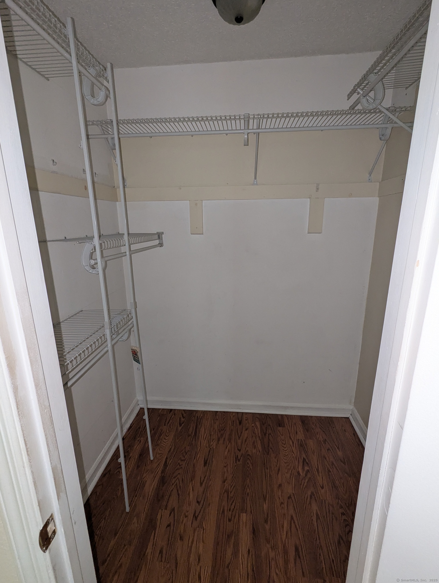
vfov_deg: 94.4
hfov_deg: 78.3
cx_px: 220
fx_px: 270
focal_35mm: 16
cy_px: 292
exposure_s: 1/23.8
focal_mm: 2.35
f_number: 2.2
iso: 367
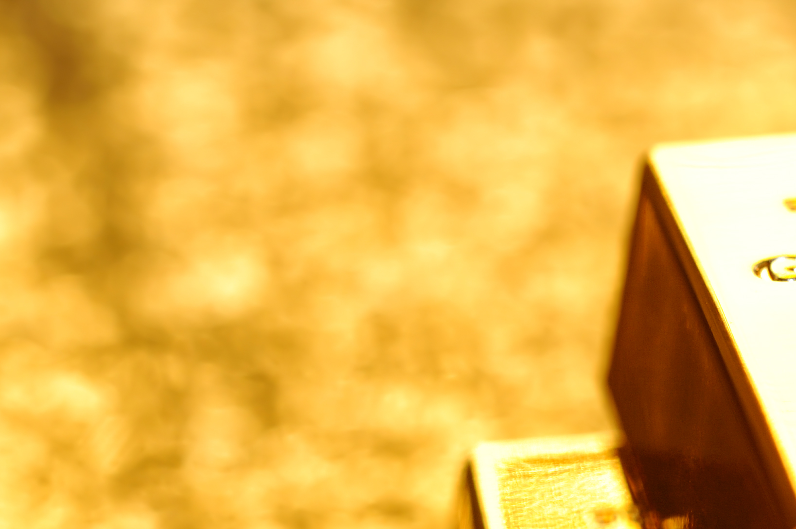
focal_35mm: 156
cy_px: 505
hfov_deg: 13.1
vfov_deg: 8.7
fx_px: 3447
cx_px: 646
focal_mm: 60
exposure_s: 1/125
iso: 200
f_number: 7.1
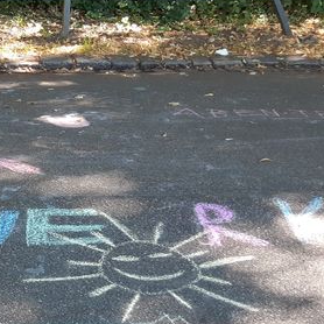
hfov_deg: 20.9
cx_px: -89
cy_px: 206
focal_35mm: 76
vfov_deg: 22.7
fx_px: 805
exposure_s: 1/100
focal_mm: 3.93
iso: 64
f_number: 1.7
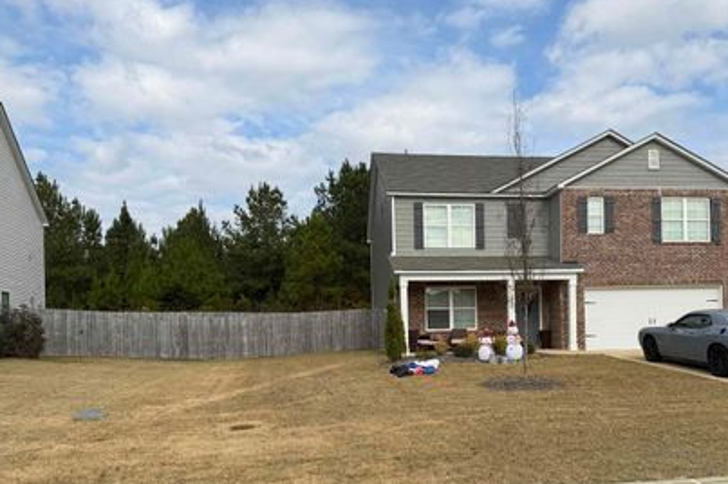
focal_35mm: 31
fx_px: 626
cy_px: 326
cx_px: 435
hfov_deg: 59.8
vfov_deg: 41.7
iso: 80
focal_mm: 6.76
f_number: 1.78
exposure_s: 1/4405
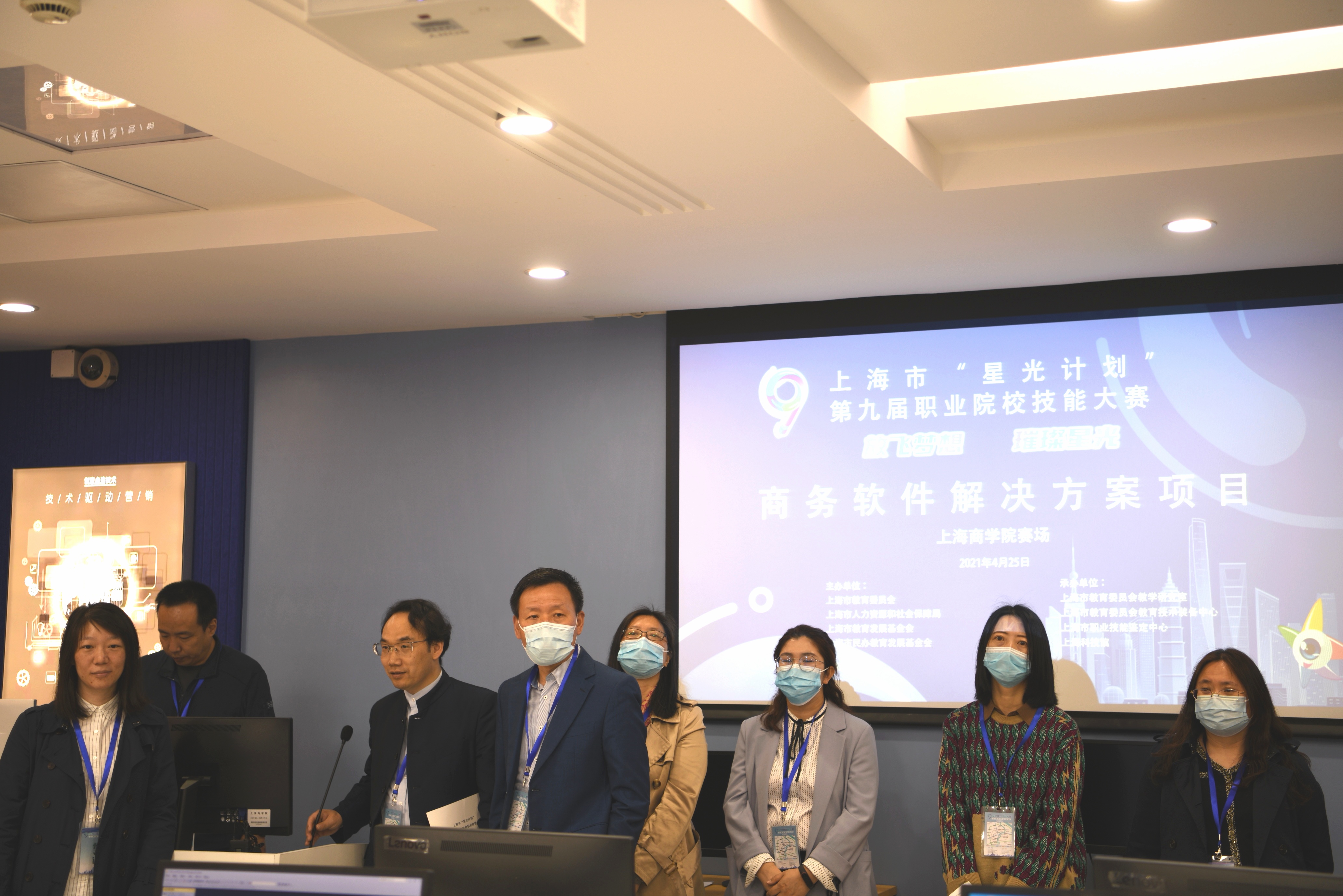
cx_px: 672
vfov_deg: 26.0
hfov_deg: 38.2
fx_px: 1940
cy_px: 448
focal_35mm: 52
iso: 100
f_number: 2.8
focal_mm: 52
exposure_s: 1/50
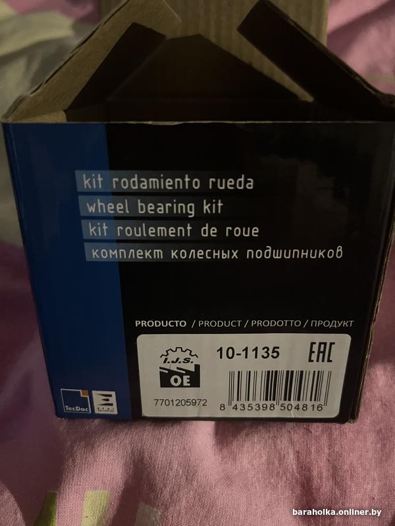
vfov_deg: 67.3
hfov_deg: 53.1
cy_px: 263
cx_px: 198
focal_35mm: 26
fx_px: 396
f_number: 1.6
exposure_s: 1/15
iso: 2000
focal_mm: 5.1
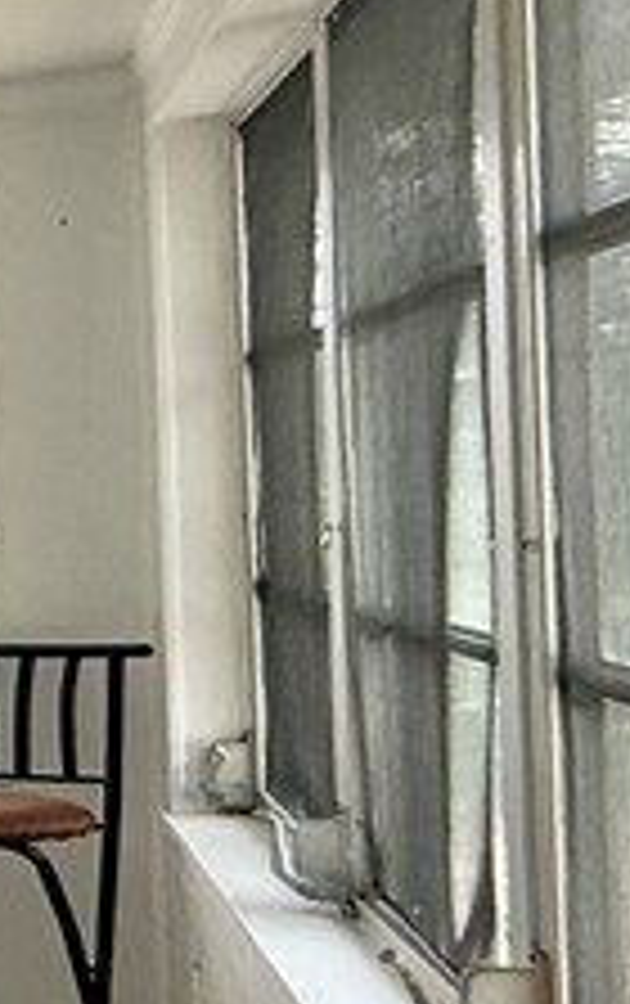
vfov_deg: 30.1
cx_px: -1472
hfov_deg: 10.1
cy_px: 549
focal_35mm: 68
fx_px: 1862
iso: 64
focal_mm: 2.22
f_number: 2.2
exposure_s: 1/125
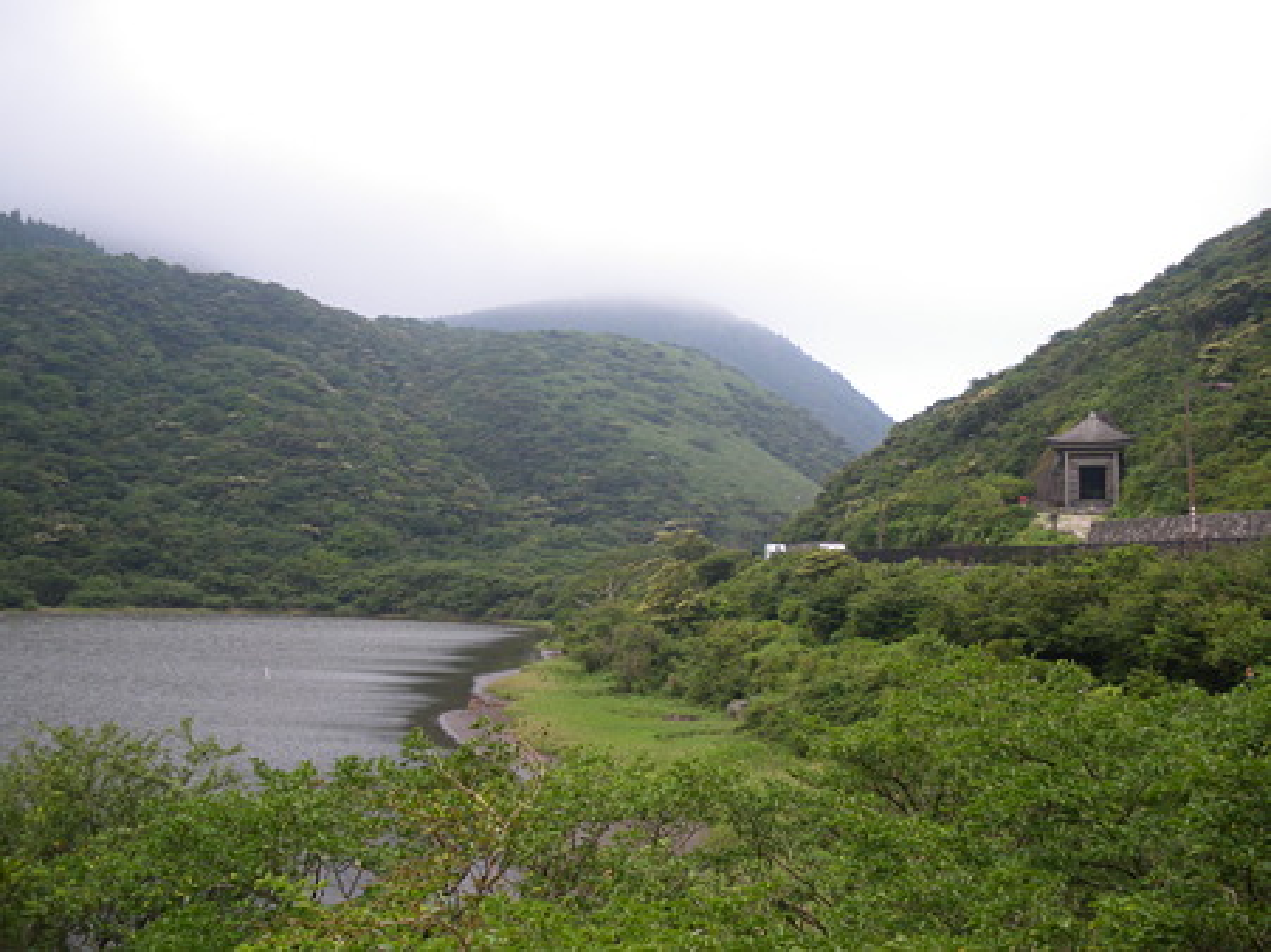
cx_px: 636
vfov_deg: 39.6
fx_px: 1321
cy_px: 476
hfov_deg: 51.4
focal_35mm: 36
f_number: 3.5
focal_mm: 6.3
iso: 100
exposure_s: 1/50
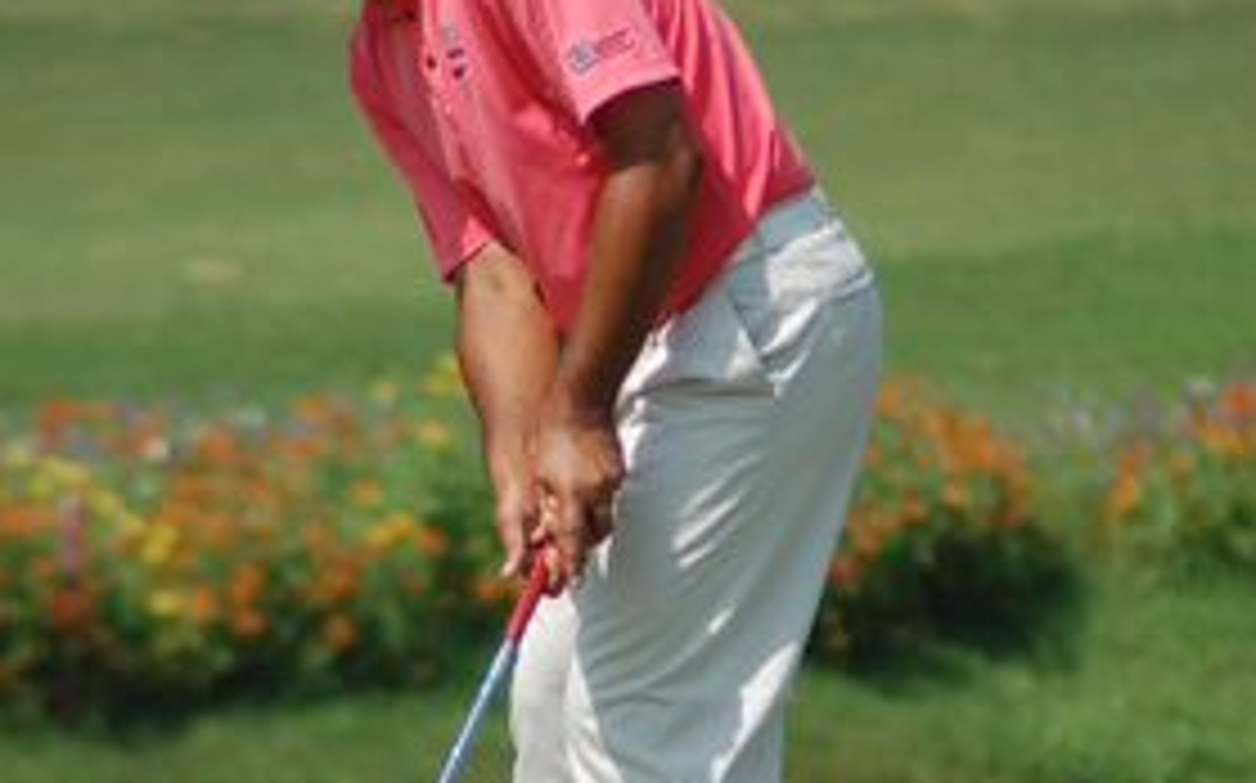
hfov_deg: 2.7
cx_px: 556
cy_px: 454
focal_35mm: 788
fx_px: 26957
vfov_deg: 1.7
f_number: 5.6
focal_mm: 300
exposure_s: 1/1600
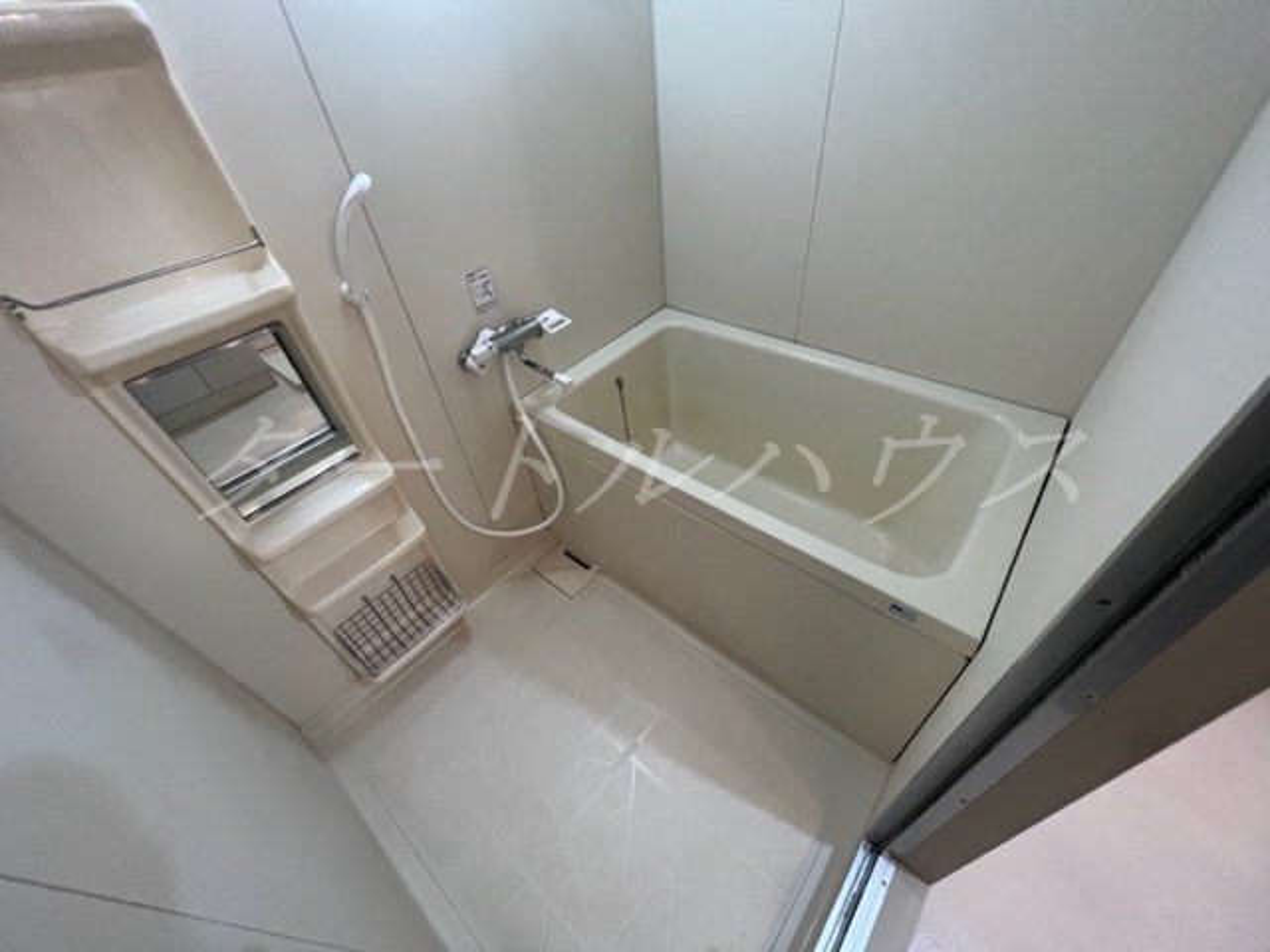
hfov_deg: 106.2
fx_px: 477
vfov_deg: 89.9
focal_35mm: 13
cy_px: 476
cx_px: 635
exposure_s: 1/60
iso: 200
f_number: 1.8
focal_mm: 1.57
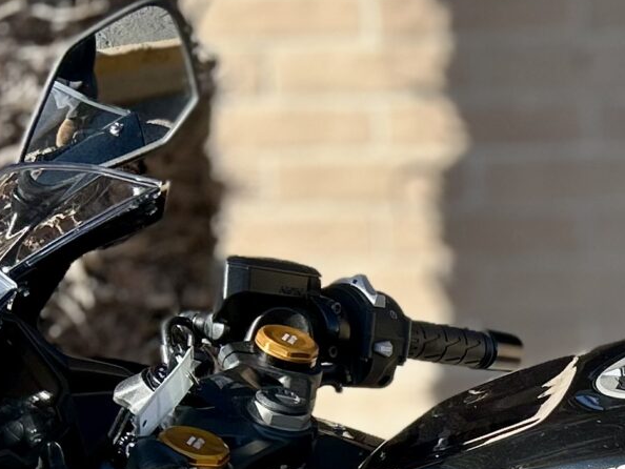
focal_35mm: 112
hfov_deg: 16.3
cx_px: 896
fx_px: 2023
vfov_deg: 12.3
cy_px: 793
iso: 50
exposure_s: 1/1377
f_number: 1.5
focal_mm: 5.7
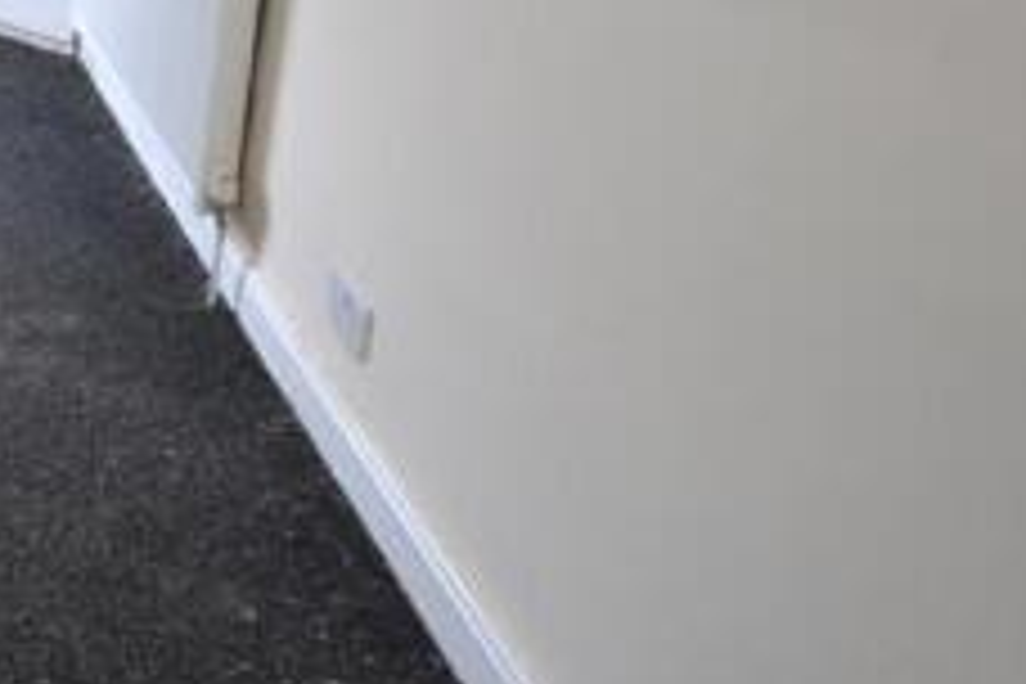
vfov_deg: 27.9
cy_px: -106
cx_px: -349
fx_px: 1225
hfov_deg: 32.4
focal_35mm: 43
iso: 400
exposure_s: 1/80
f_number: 4.5
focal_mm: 10
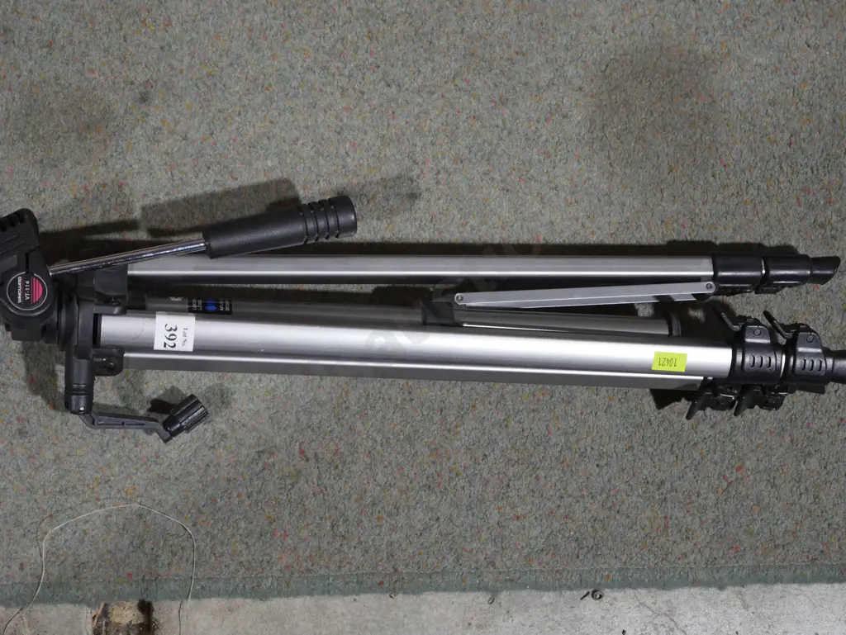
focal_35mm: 74
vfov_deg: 19.9
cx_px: 423
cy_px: 318
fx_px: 1809
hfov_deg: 26.3
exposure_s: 1/80
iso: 1000
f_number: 5.5
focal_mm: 37
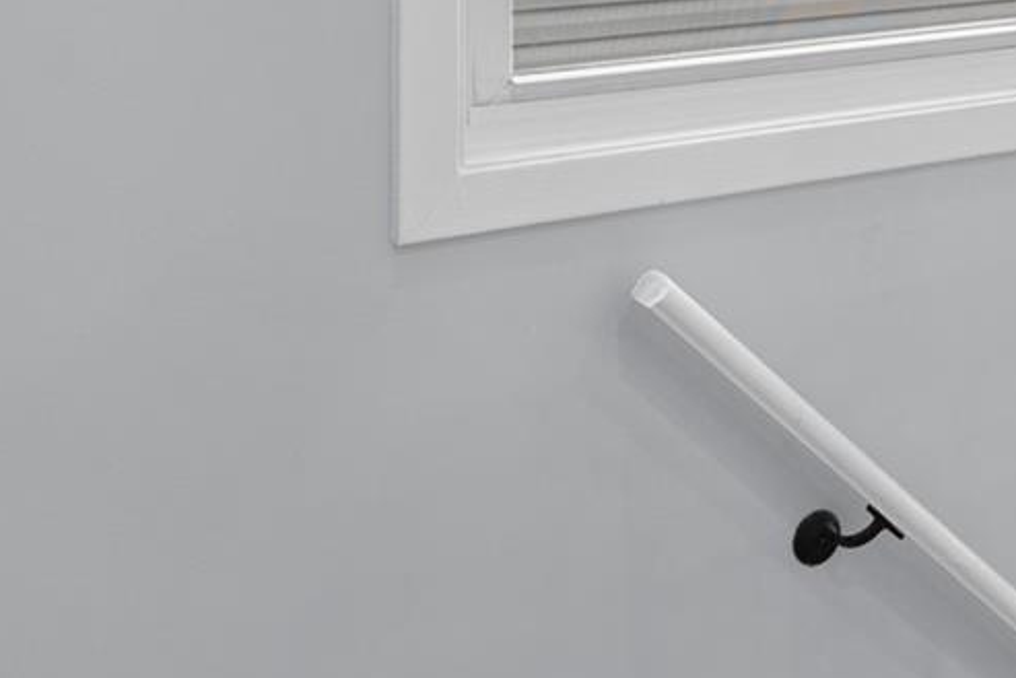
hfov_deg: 35.2
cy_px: -246
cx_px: 866
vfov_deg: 22.1
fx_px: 1524
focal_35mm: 54
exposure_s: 1/13
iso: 250
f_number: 8
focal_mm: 13
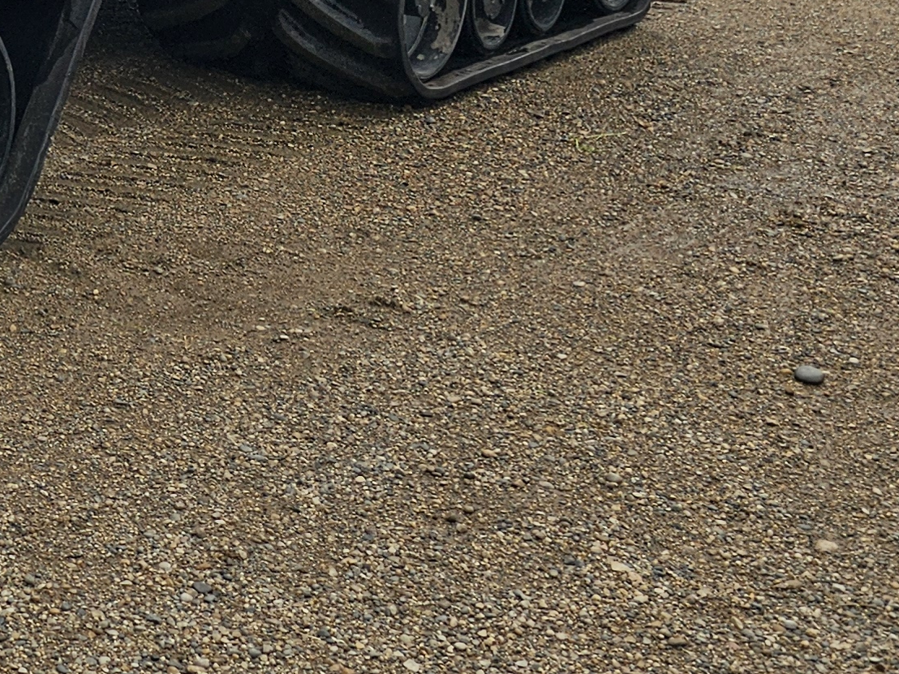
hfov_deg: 21.5
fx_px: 2156
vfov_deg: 16.3
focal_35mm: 83
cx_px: -243
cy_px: -323
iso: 10
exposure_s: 1/1002
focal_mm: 6.3
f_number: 1.7
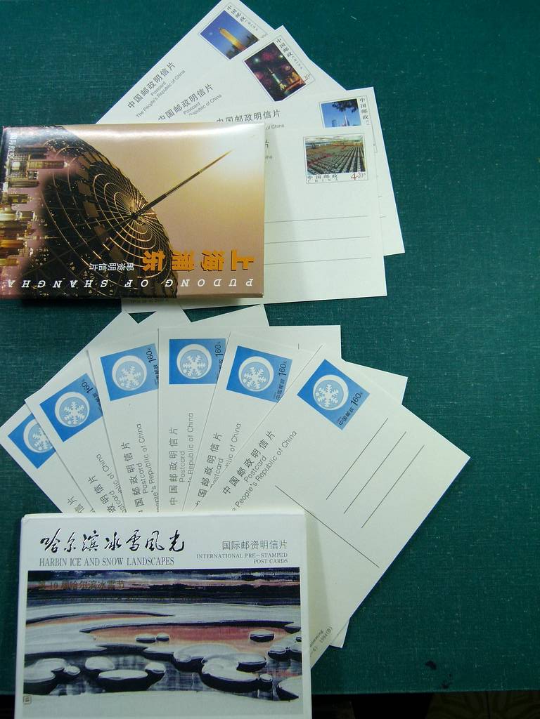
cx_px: 270
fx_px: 603
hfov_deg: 48.2
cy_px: 360
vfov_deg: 61.7
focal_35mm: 29
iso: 100
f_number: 3.6
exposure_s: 1/125
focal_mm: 5.2
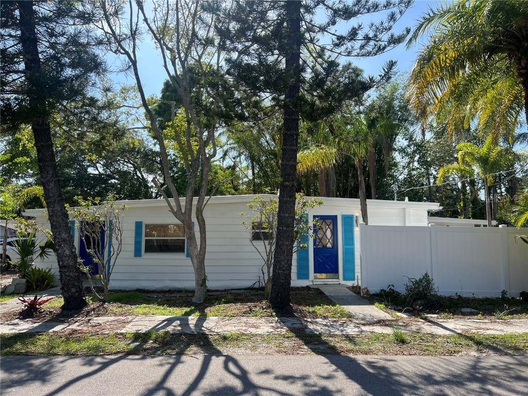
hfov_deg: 67.3
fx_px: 397
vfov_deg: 53.1
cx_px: 264
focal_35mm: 26
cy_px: 198
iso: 50
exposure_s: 1/2208
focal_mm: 5.7
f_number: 1.5
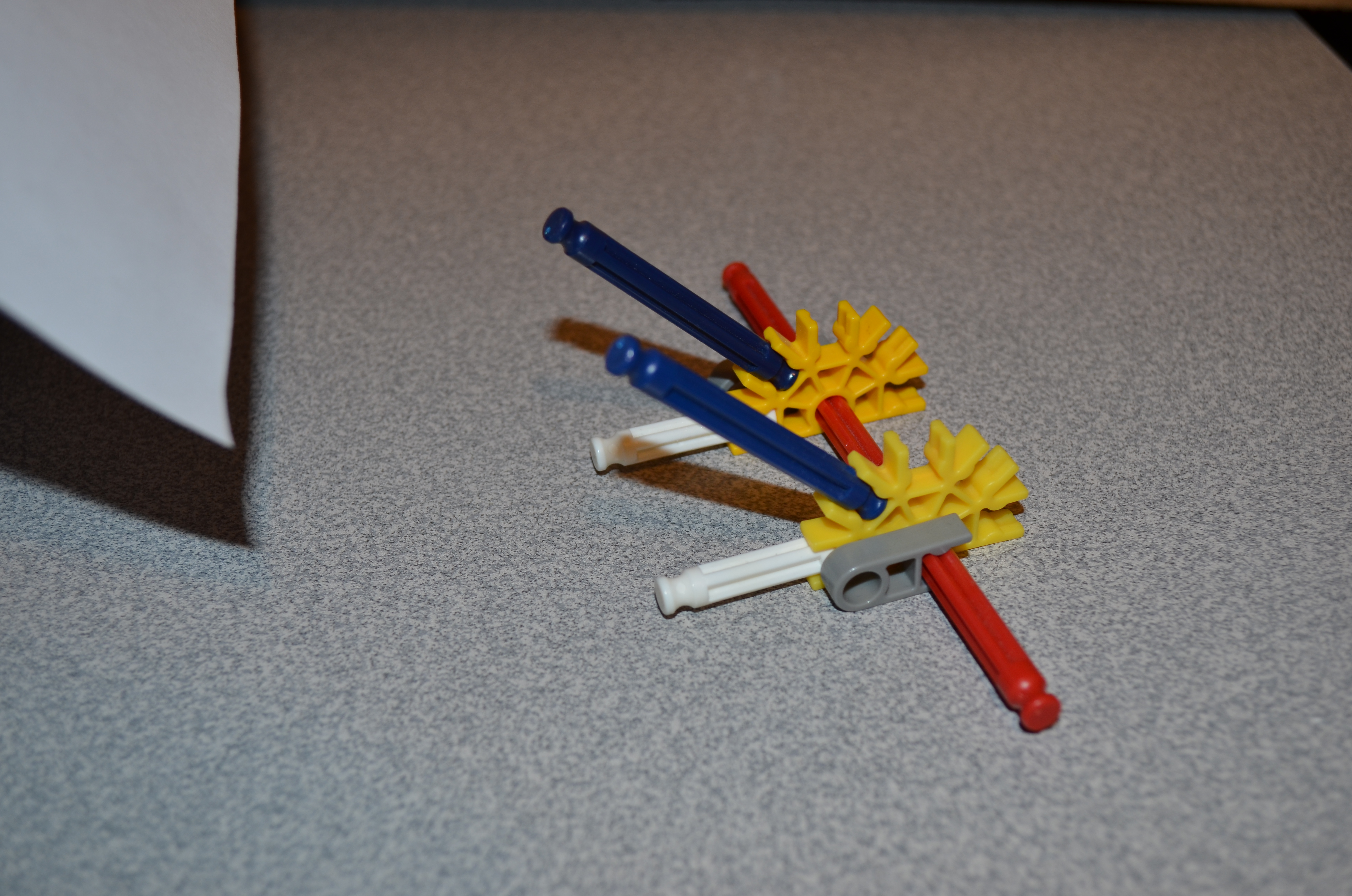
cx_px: 676
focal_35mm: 42
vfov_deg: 31.8
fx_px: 1574
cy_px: 448
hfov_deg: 46.5
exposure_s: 1/30
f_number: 5.6
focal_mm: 28
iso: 200
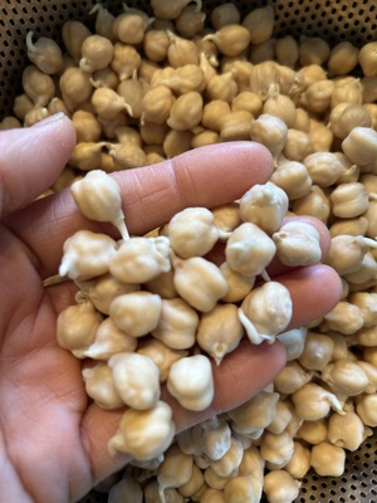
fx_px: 378
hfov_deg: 53.1
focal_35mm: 26
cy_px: 252
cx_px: 188
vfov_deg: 67.3
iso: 100
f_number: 1.5
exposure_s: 1/50
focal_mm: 5.7
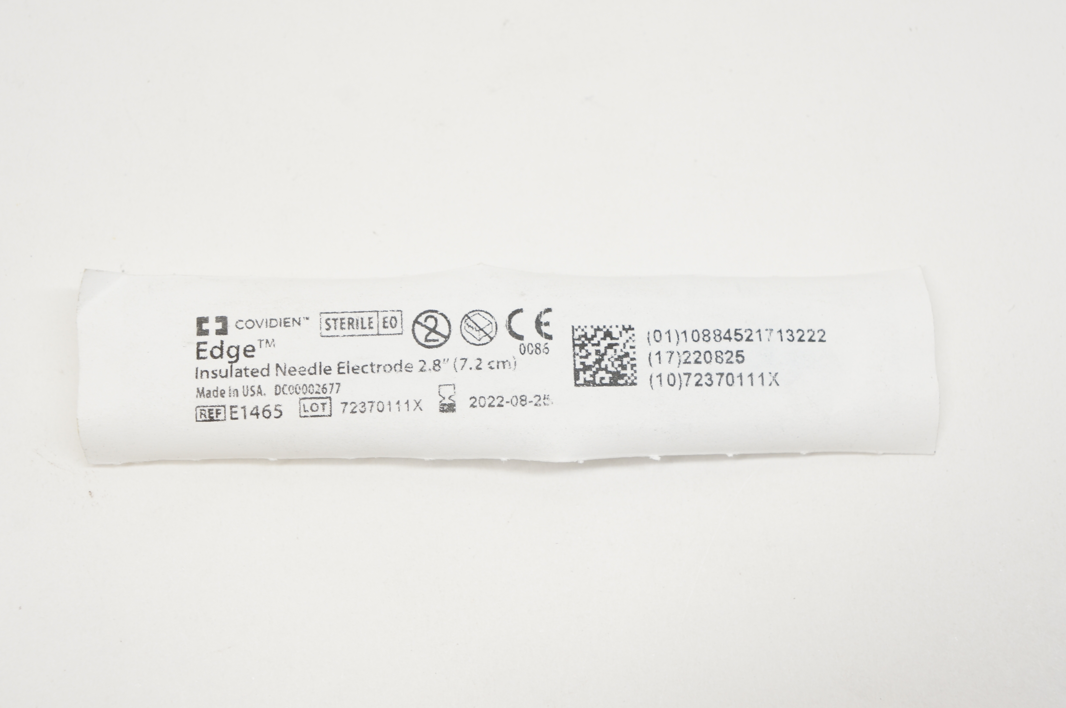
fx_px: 1908
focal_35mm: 64
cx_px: 533
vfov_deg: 21.0
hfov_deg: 31.2
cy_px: 354
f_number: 8
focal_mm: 43
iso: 400
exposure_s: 1/40
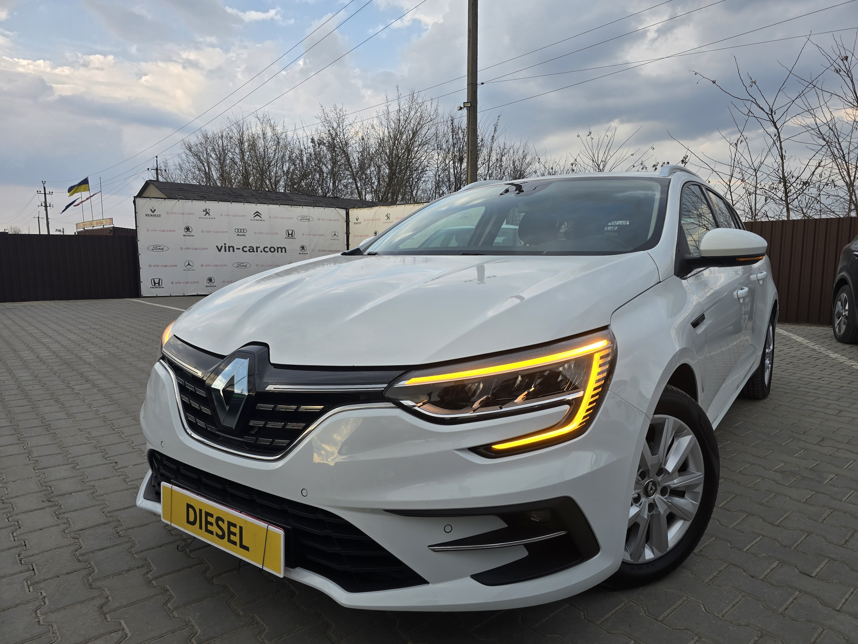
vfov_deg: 58.9
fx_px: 570
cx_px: 429
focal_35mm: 23
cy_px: 322
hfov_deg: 73.9
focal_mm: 6.3
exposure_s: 1/180
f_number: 1.7
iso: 20
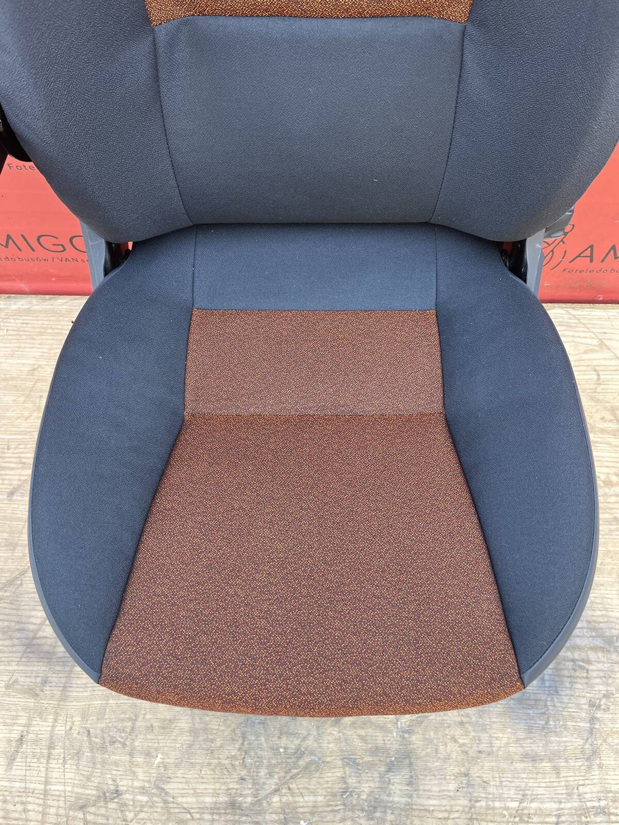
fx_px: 620
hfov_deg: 53.1
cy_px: 412
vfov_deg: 67.3
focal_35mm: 26
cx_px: 310
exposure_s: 1/122
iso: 80
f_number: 1.6
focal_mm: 5.1
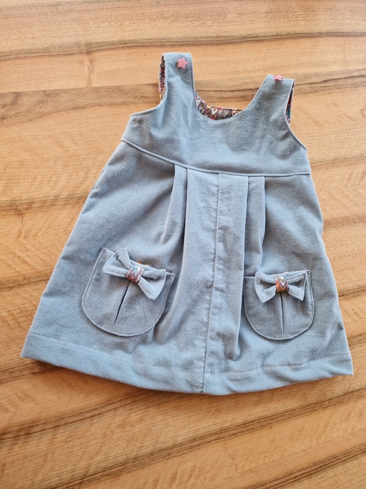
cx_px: 183
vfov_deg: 73.9
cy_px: 244
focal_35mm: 23
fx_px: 324
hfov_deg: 58.9
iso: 160
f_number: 1.8
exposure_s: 1/50
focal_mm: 6.4
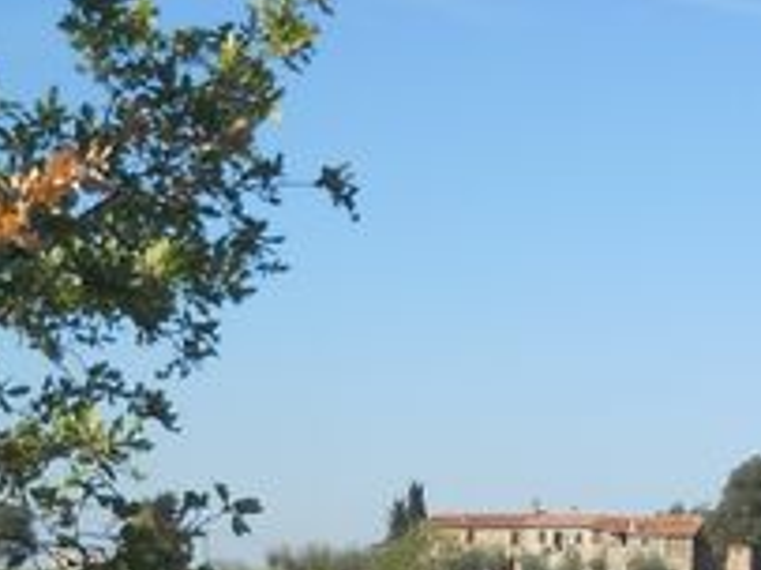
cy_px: 720
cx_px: 1046
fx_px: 2658
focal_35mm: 121
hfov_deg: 15.4
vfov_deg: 11.9
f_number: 5.5
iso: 80
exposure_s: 1/320
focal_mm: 6.72
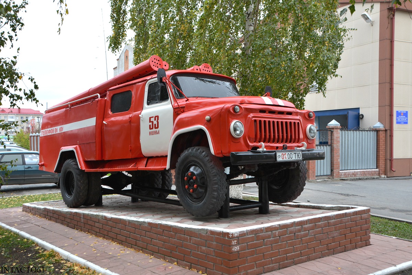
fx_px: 378
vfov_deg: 40.0
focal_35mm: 33
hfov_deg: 57.2
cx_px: 206
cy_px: 138
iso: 200
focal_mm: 22
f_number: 7.1
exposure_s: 1/200
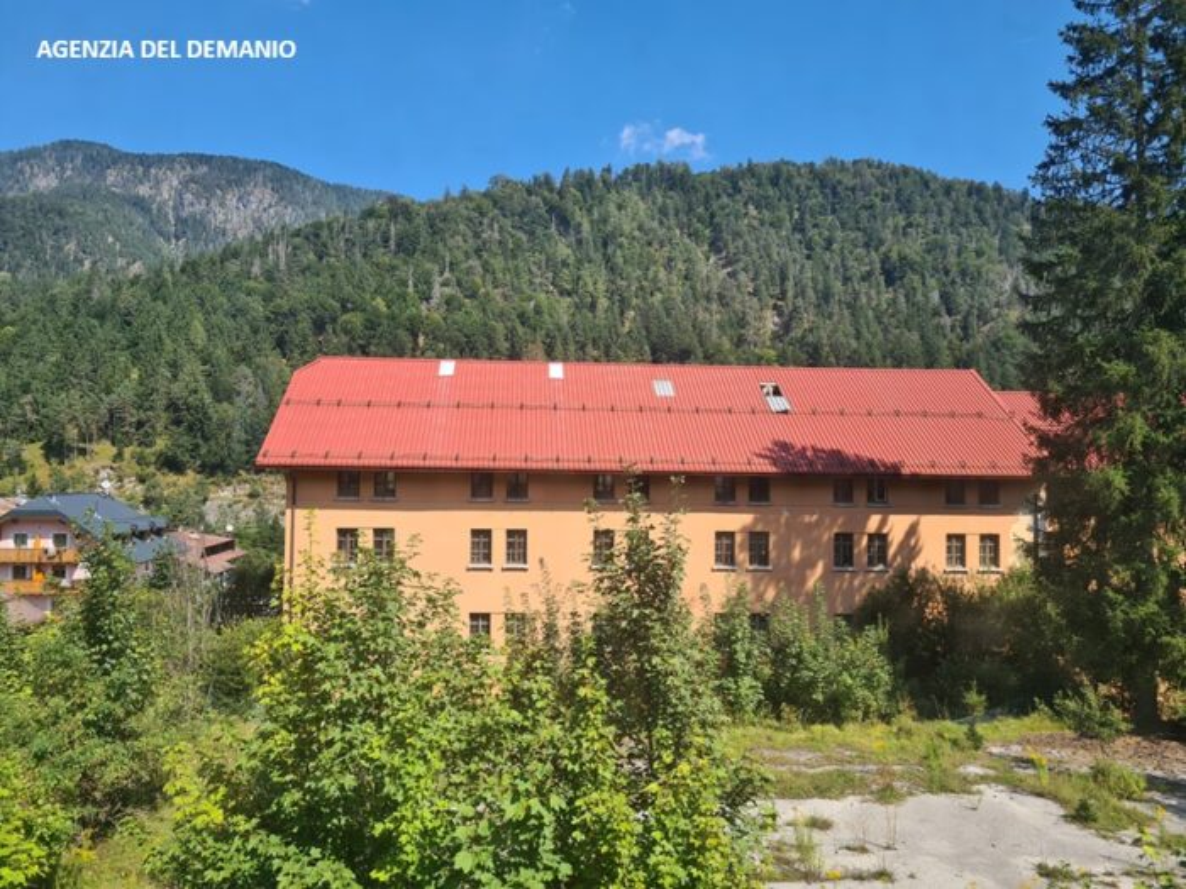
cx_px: 593
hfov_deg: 67.3
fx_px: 891
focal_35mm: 26
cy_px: 444
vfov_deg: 53.1
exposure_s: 1/1544
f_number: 1.8
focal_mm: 5.4
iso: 50
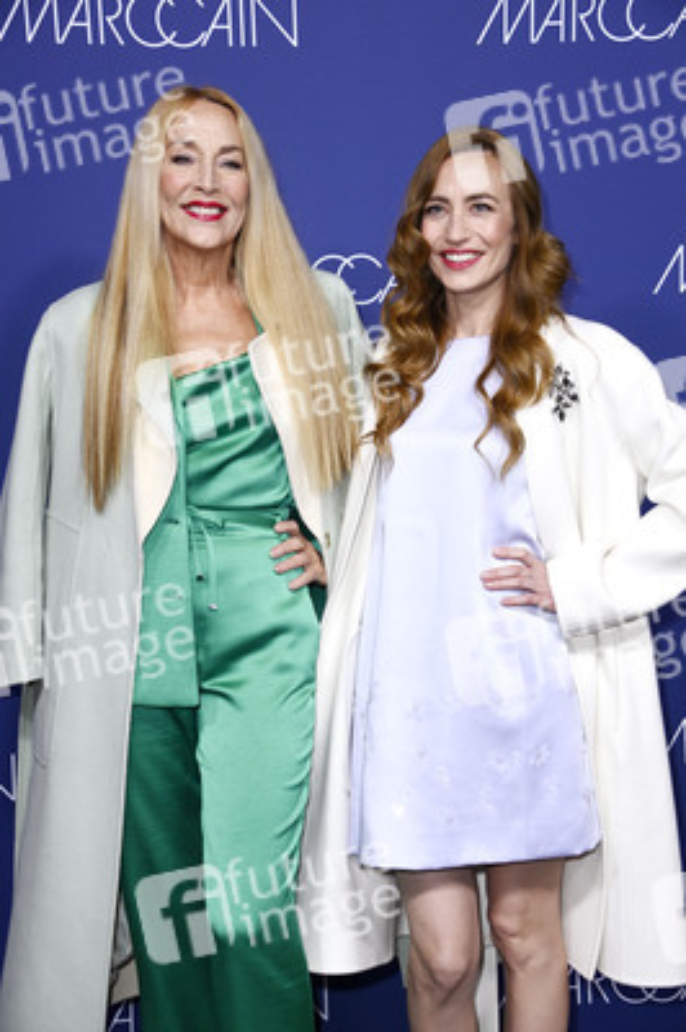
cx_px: 343
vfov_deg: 31.0
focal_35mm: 65
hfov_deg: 20.9
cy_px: 516
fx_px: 1861
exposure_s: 1/250
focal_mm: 65
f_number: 5.6
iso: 800
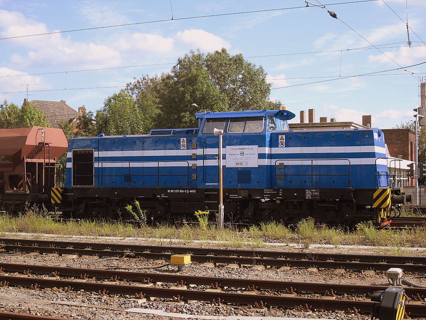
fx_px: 726
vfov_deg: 24.8
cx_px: 213
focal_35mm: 59
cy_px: 160
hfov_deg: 32.7
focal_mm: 10.1
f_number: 3.7
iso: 80
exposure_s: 1/500
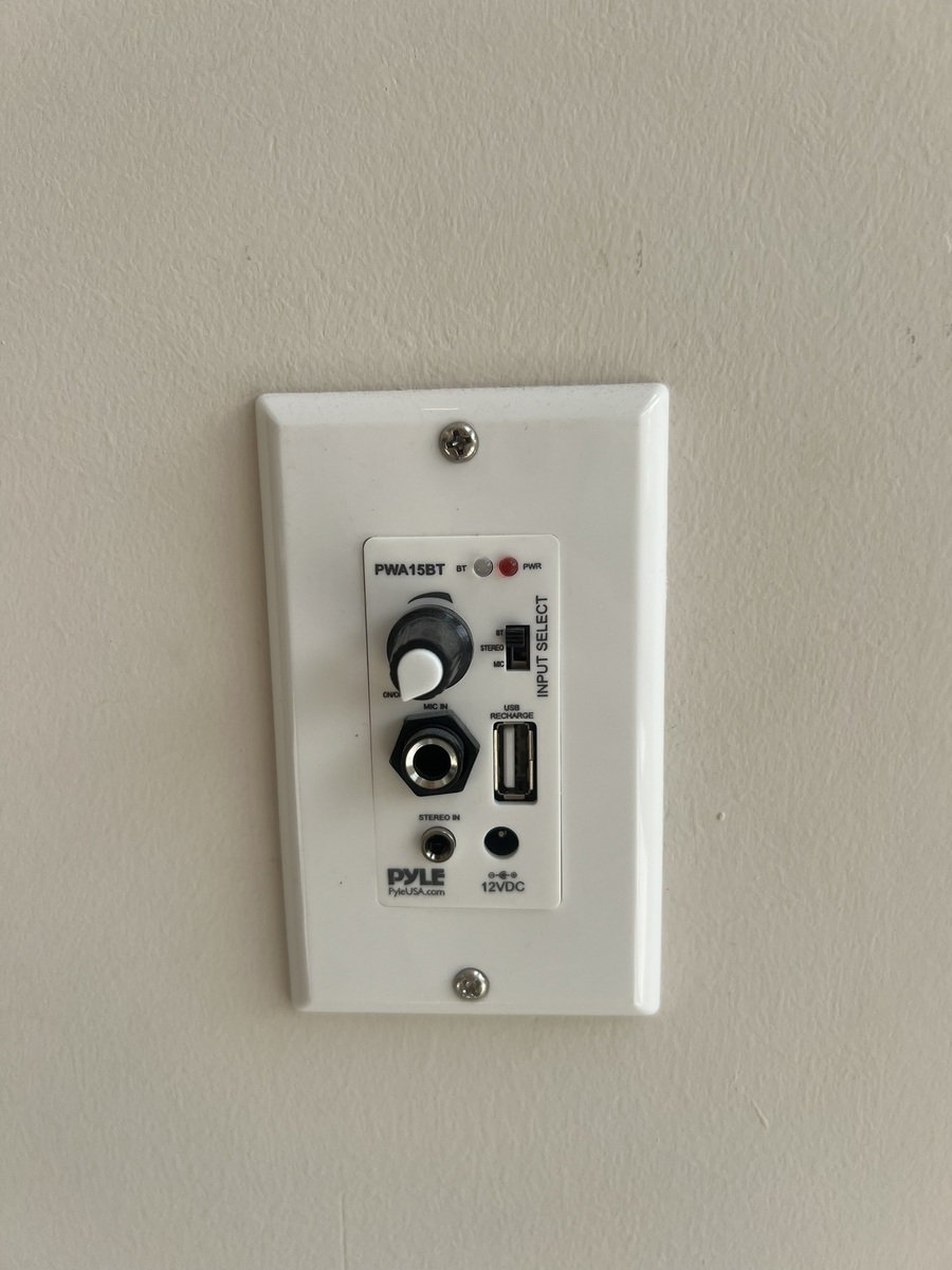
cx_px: 476
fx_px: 953
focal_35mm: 26
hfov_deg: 53.1
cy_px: 635
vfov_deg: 67.3
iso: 50
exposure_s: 1/1808
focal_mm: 5.7
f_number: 1.5
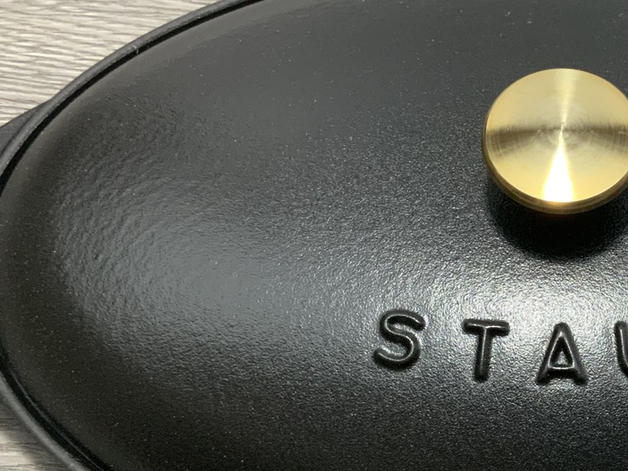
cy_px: 308
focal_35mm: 66
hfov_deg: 28.4
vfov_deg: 22.2
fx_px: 1197
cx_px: 556
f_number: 1.8
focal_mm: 3
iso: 200
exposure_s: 1/60
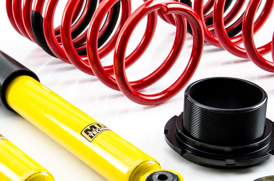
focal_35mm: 107
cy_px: 111
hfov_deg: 19.1
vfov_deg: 12.8
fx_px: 811
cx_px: 83
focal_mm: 45
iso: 400
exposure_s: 1/125
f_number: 5.6
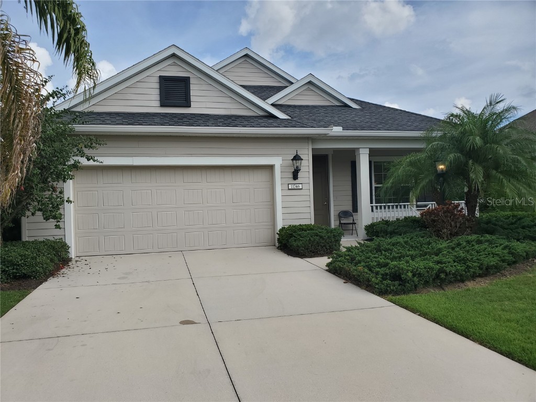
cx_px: 268
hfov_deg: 67.3
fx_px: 403
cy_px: 201
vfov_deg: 53.1
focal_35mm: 26
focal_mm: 4.3
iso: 50
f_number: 2.4
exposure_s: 1/1142
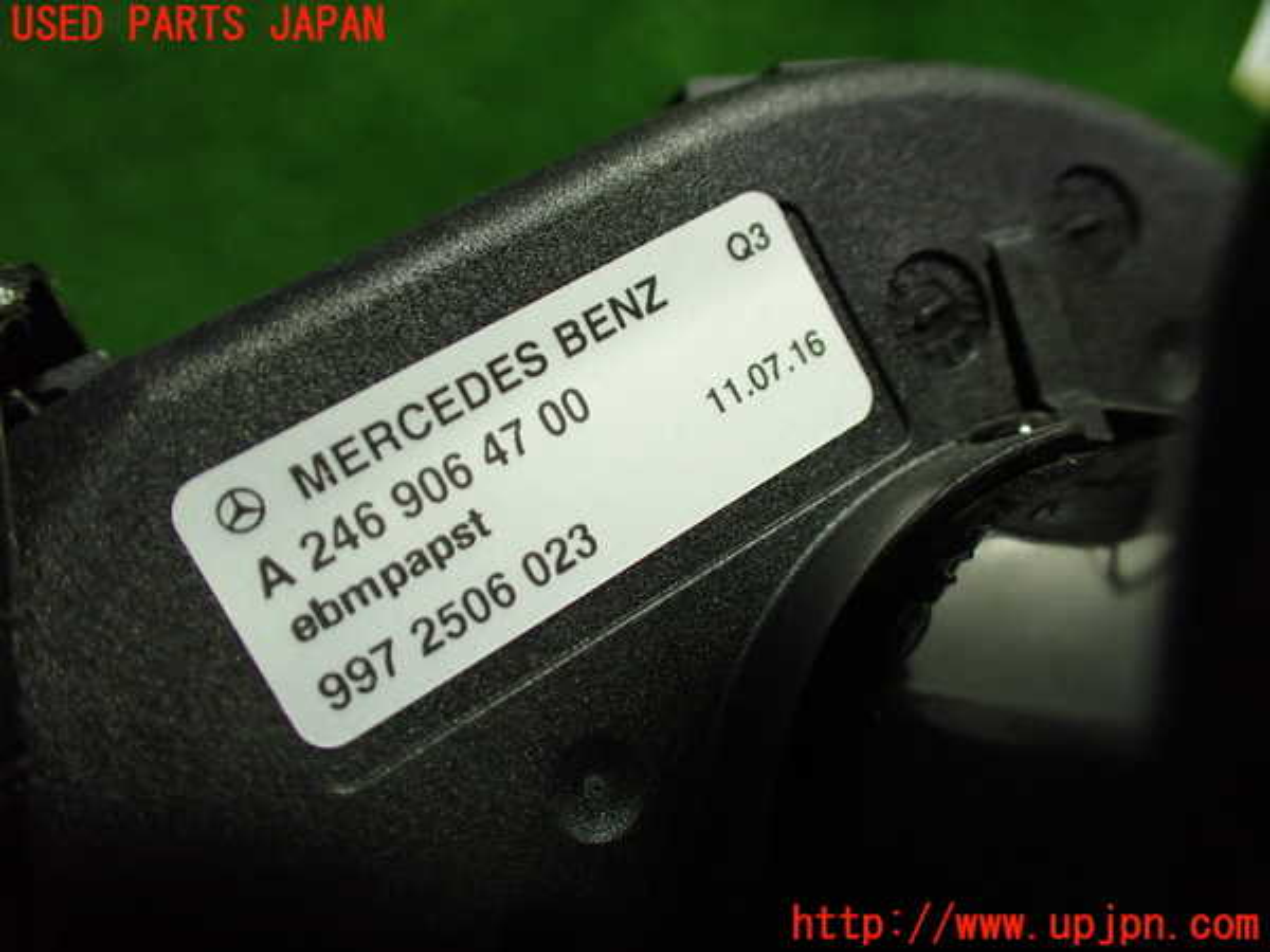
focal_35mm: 30
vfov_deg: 46.8
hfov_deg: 60.0
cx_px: 635
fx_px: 1101
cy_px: 476
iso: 500
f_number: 2.3
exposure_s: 1/125
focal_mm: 5.4
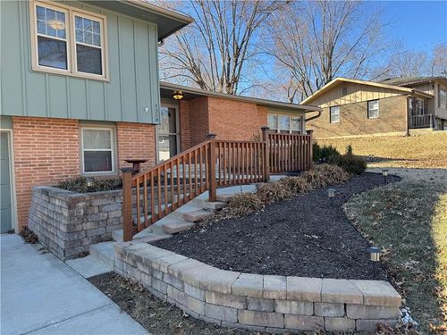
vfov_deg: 56.8
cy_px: 168
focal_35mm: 24
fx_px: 310
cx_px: 224
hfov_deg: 71.6
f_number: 1.78
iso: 80
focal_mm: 6.76
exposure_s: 1/900
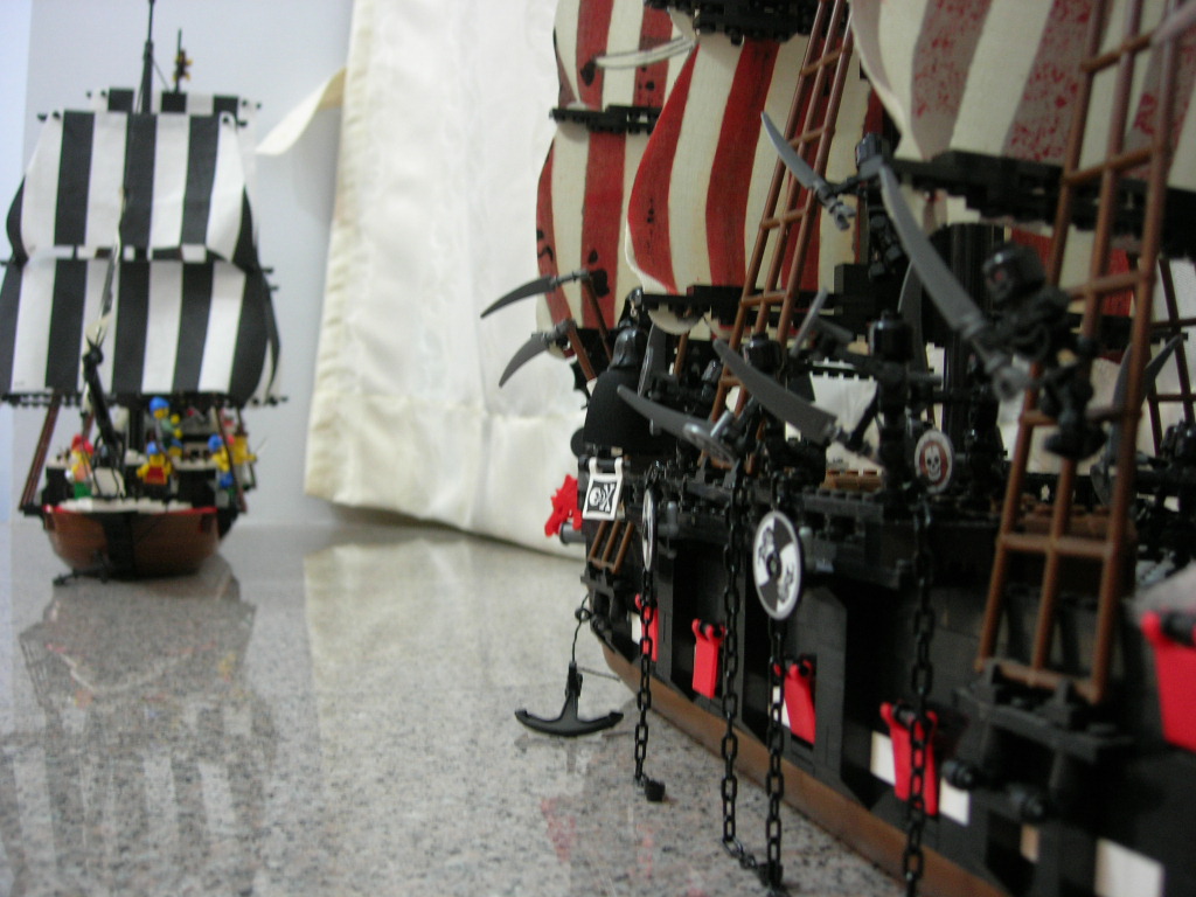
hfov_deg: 49.0
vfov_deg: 37.7
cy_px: 448
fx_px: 1313
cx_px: 598
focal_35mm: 38
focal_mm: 7.8
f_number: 2.8
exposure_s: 1/3.8
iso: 101
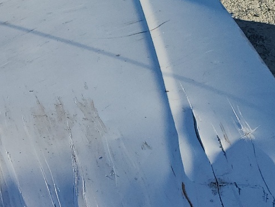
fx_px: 675
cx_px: -138
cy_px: 175
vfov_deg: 17.2
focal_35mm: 85
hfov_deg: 19.9
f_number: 1.5
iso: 50
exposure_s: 1/3333
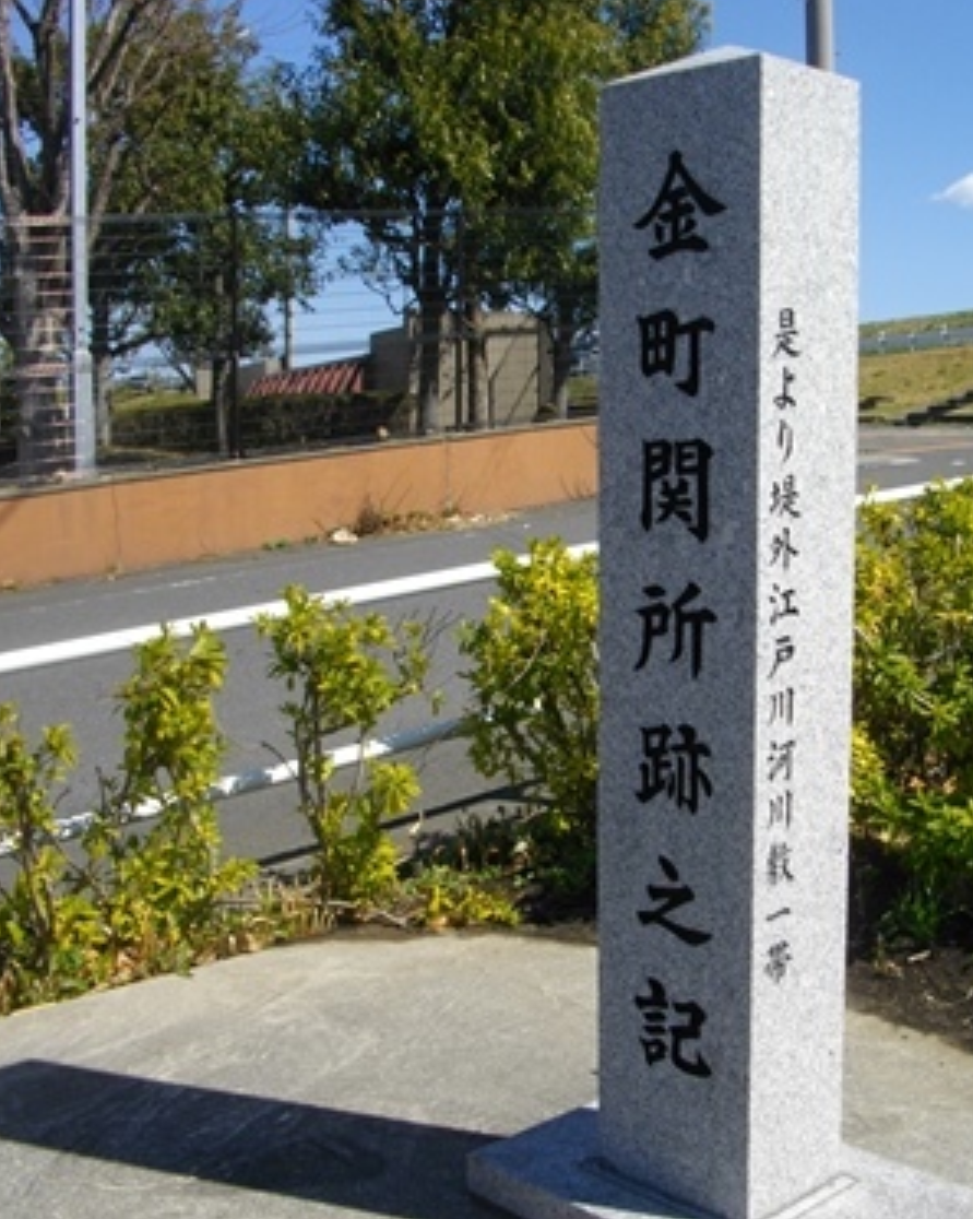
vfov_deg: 43.9
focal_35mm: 42
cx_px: 681
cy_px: 608
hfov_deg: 35.1
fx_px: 1514
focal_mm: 5.7
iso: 100
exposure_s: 1/500
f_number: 5.5
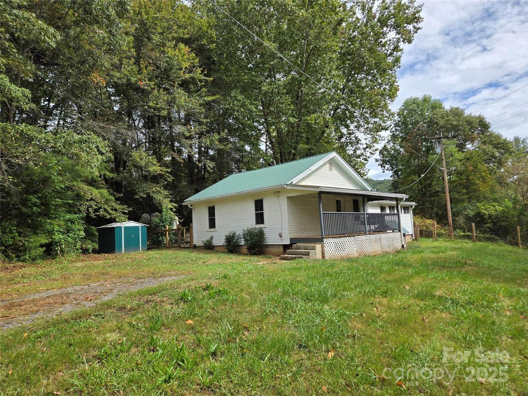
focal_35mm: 23
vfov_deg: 58.9
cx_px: 264
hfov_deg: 73.9
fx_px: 351
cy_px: 198
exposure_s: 1/1756
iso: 25
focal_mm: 5.4
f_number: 1.8
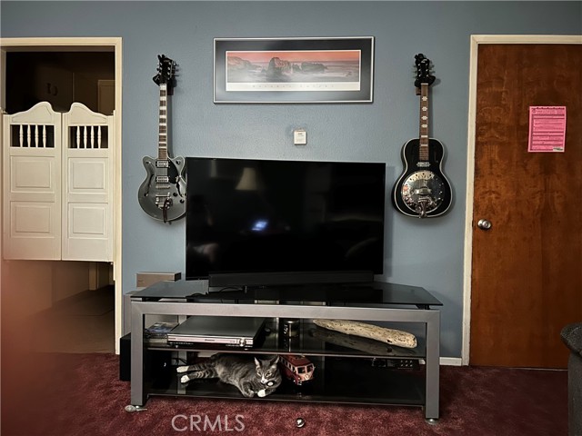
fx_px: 437
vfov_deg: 53.1
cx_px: 291
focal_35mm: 26
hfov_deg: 67.3
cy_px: 218
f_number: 1.5
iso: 800
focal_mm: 5.7
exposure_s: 1/9
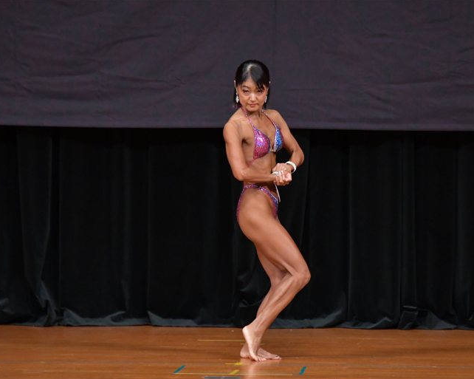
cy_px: 190
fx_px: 4768
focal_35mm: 340
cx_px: 278
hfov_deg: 5.7
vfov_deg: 4.5
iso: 4000
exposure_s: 1/400
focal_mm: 200
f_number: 5.6
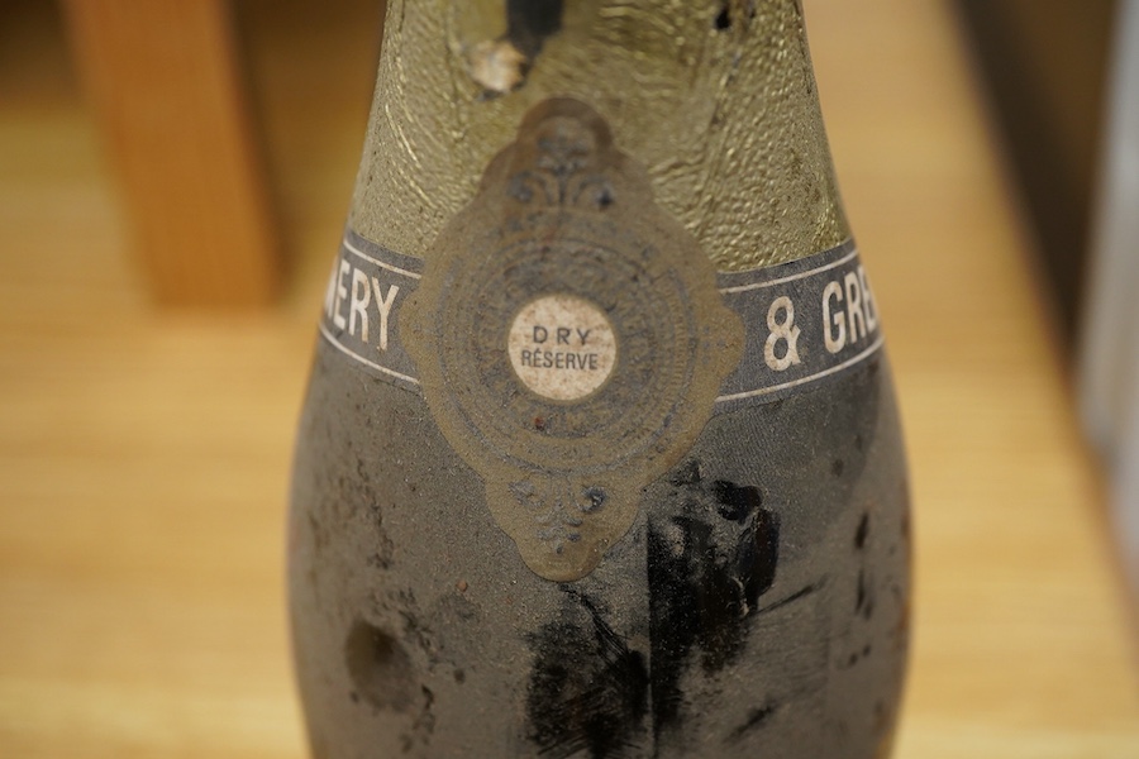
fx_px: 1424
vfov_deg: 29.9
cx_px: 570
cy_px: 380
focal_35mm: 45
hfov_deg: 43.6
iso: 1250
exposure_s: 1/125
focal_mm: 30
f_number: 7.1
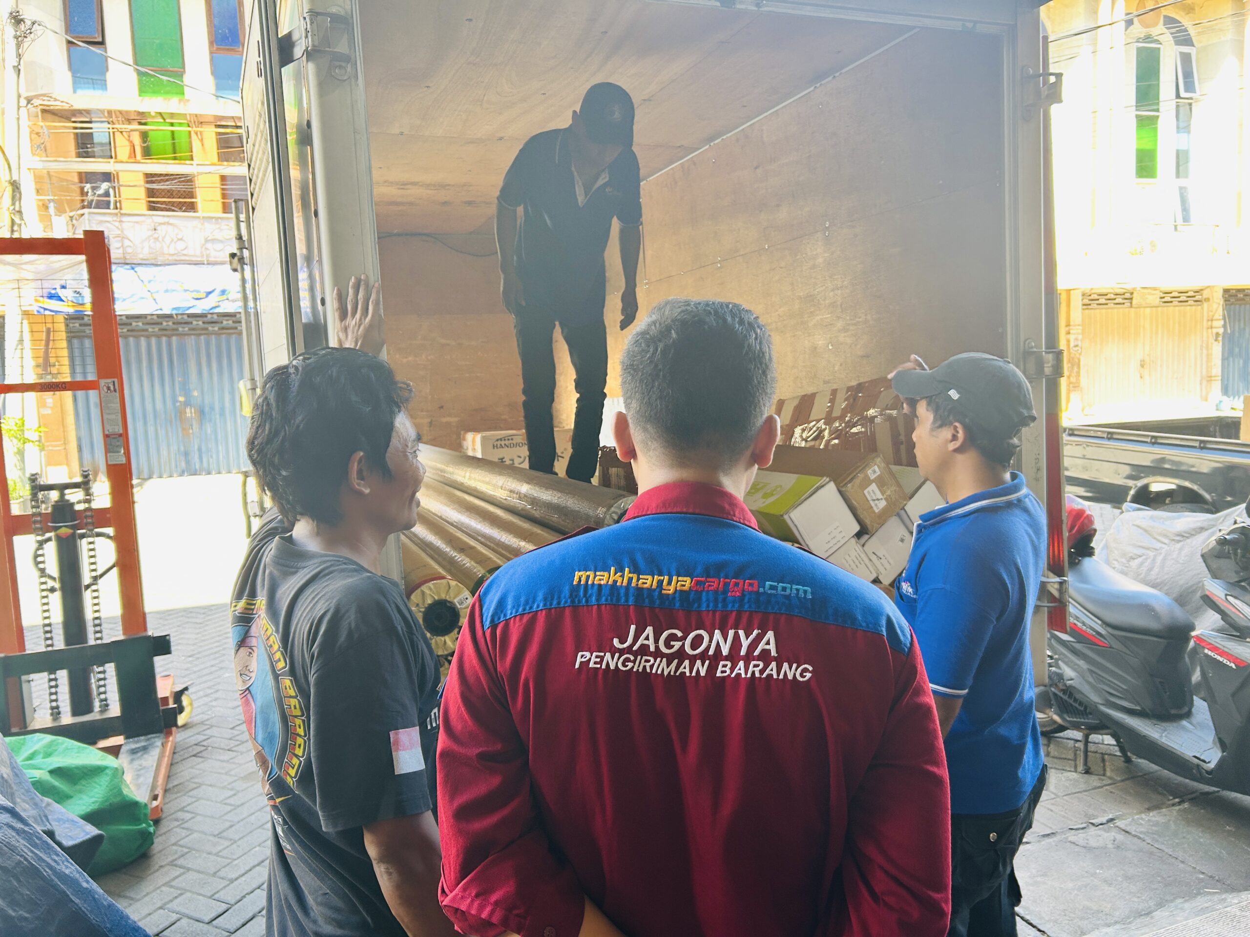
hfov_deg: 67.3
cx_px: 625
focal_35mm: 26
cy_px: 468
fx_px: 939
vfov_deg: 53.1
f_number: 1.5
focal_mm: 5.7
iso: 64
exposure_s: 1/130
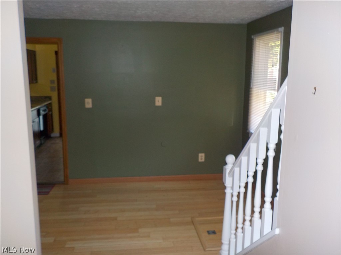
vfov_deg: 46.8
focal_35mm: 30
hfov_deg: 60.0
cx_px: 170
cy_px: 128
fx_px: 296
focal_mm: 4.1
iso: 200
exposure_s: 1/30
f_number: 3.3
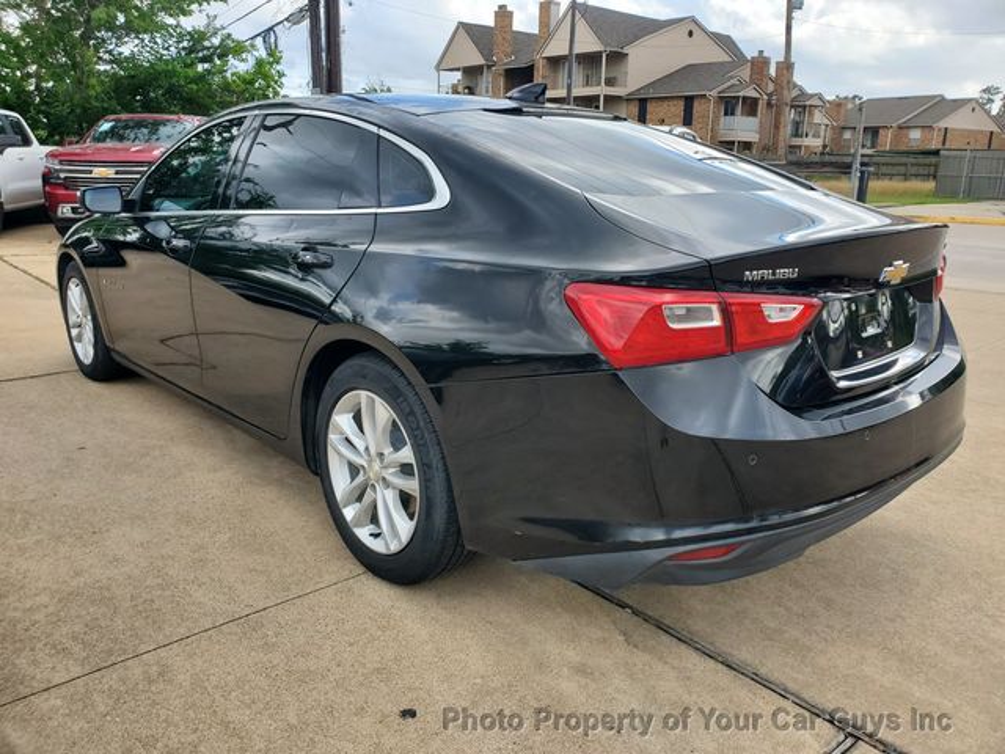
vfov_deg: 53.1
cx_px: 502
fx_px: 755
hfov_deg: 67.3
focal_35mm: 26
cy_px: 377
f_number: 2.4
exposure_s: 1/523
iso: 50
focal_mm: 4.3
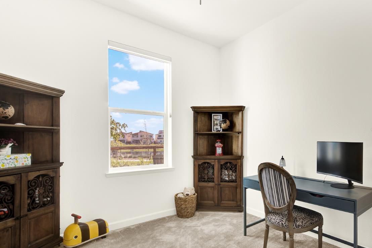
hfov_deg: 84.9
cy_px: 140
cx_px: 236
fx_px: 196
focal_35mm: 19
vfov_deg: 64.4
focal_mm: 14
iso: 100
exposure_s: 1/15
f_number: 14
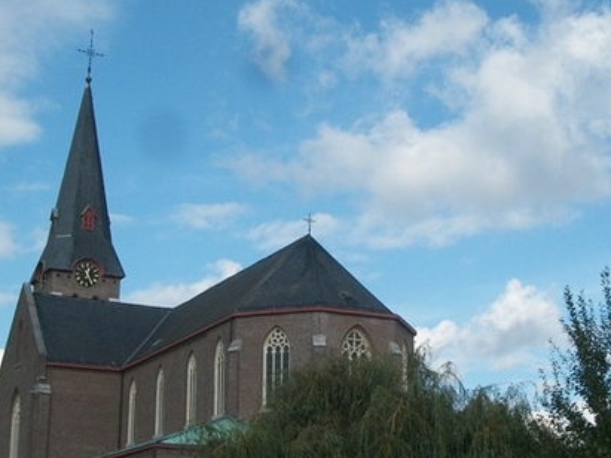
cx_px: 332
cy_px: 232
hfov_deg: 26.7
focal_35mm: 73
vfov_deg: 20.2
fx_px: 1288
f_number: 11.2
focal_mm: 8.8
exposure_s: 1/125
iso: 80
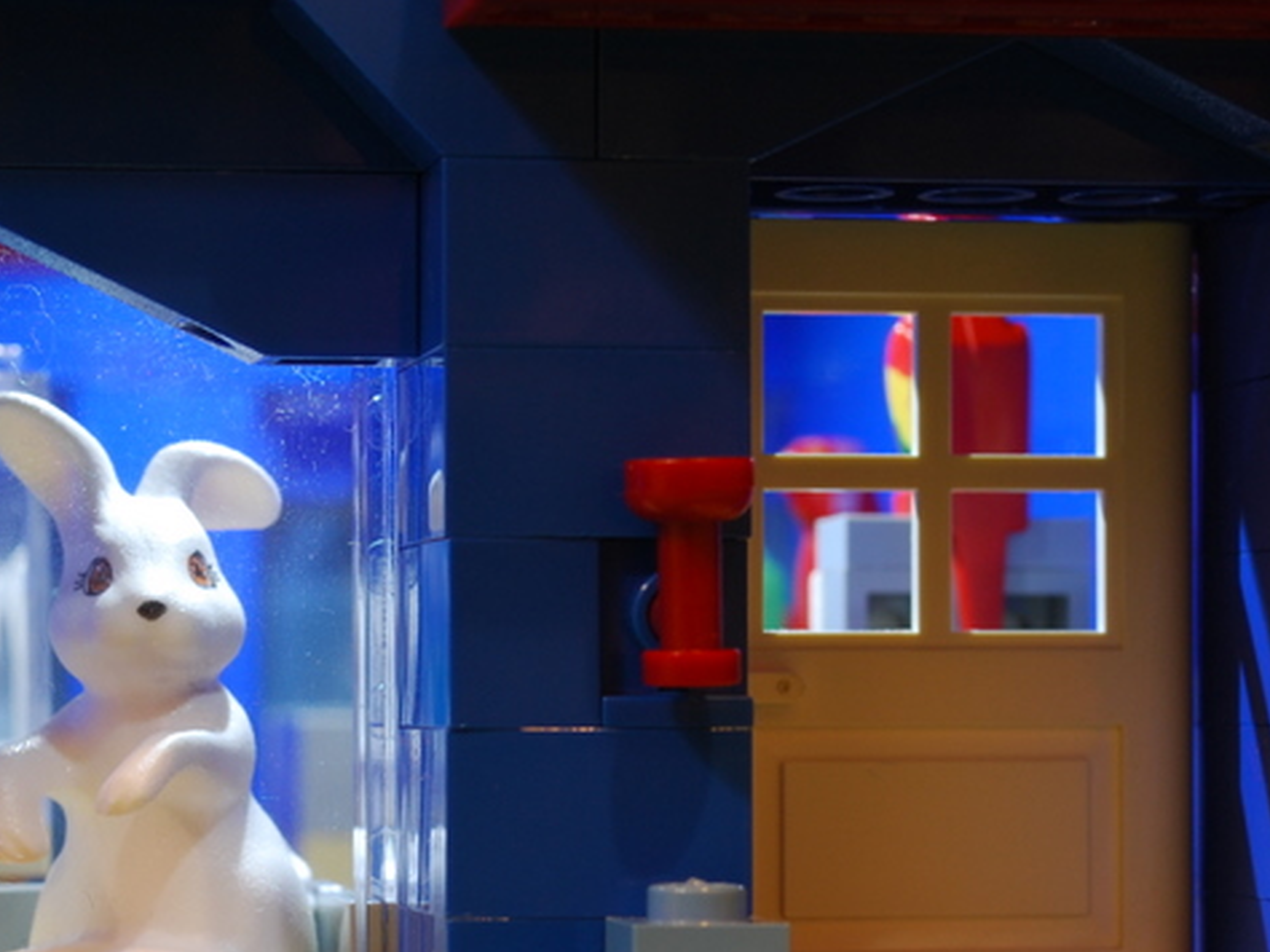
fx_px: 4474
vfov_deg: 12.1
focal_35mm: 122
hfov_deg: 16.1
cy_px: 695
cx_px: 442
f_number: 10
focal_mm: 40
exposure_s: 3
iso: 200
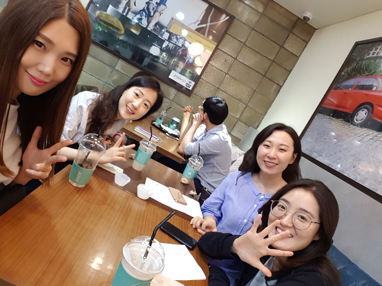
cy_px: 143
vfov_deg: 63.4
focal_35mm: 21
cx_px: 191
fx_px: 232
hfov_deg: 79.0
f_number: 1.7
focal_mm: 2.1
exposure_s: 1/30
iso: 160
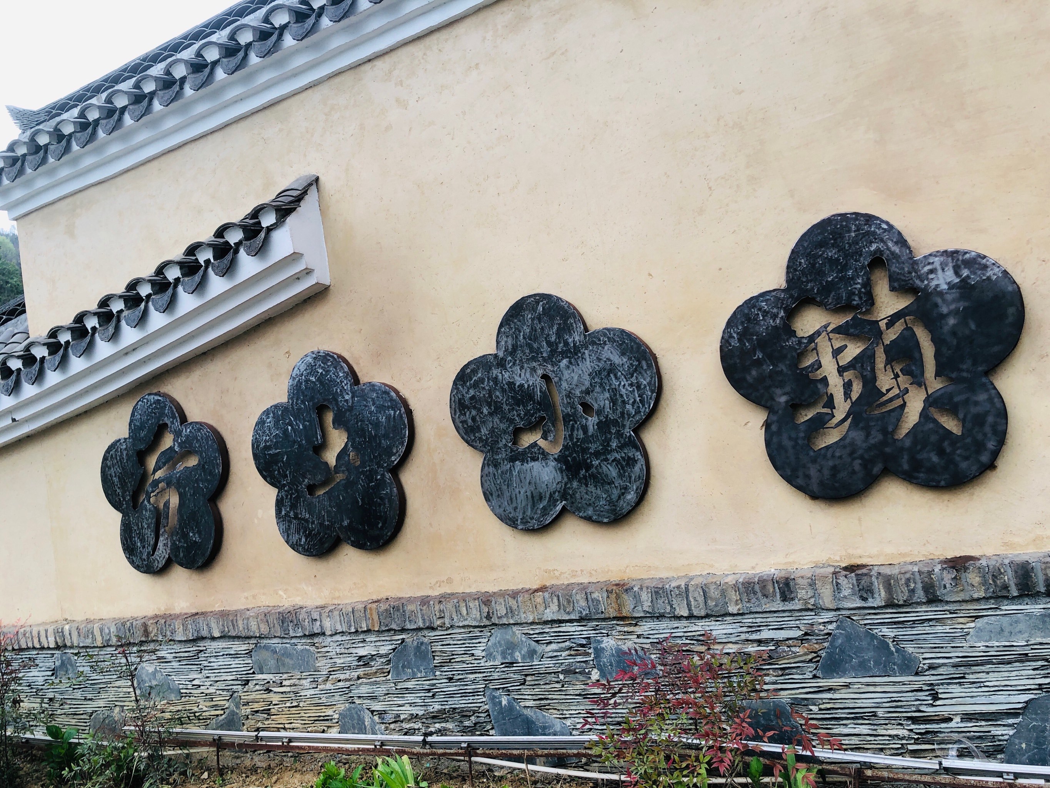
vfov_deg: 49.8
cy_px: 394
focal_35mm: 28
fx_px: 849
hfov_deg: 63.4
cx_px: 525
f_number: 1.8
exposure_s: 1/120
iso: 25
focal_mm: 4
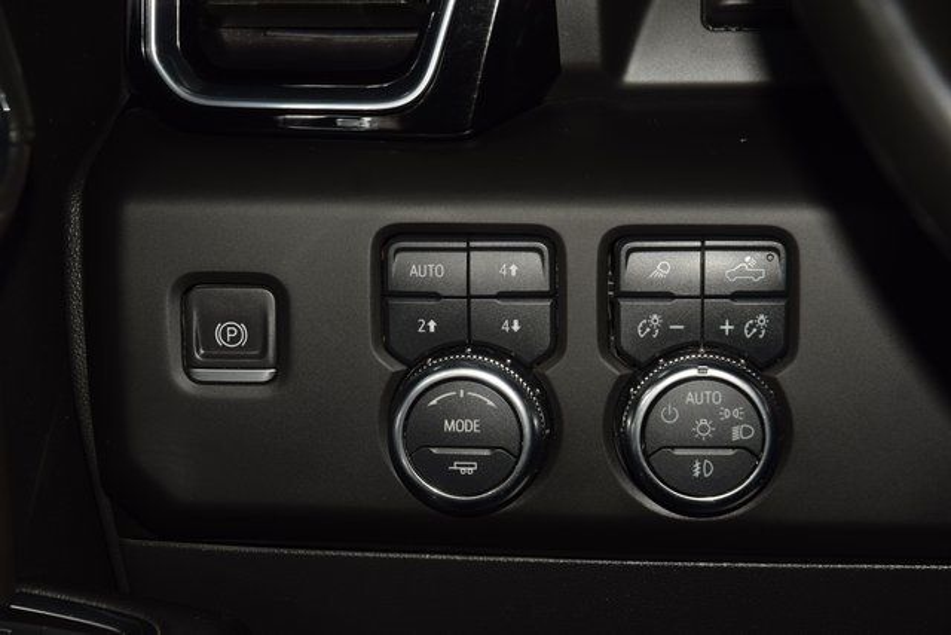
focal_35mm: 105
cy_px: 318
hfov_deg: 19.5
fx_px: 2774
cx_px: 476
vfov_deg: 13.0
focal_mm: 70
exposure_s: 1/125
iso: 100
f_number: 8
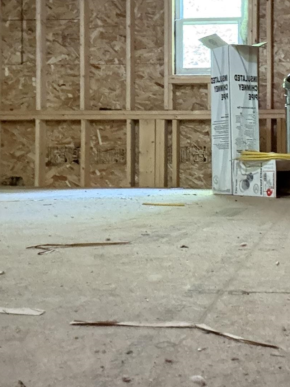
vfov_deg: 33.7
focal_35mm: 57
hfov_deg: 25.1
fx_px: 637
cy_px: 151
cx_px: 244
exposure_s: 1/24
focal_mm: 2.69
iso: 640
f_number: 1.9
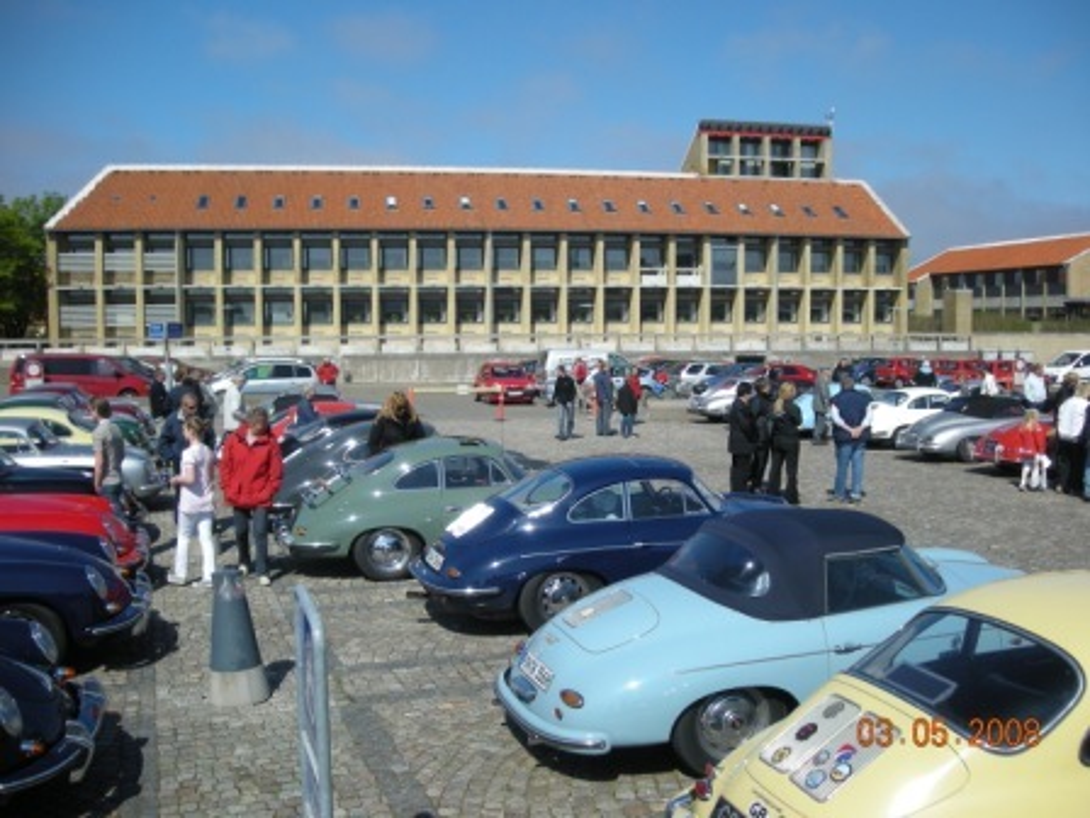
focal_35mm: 35
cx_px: 545
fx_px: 1102
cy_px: 409
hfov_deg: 52.6
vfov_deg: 40.7
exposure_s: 1/309
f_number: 5.7
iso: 50
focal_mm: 5.7
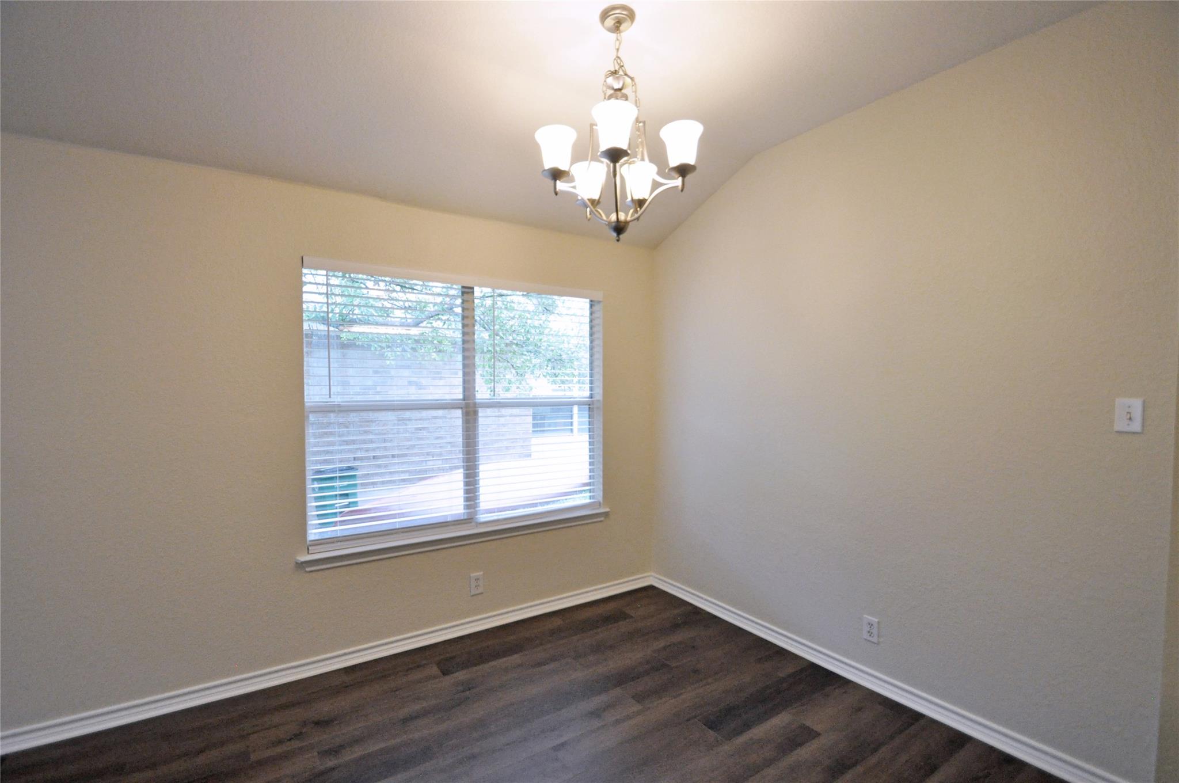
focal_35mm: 15
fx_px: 491
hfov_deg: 100.5
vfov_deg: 77.2
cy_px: 392
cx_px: 590
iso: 1250
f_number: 4
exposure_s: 1/160
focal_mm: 10
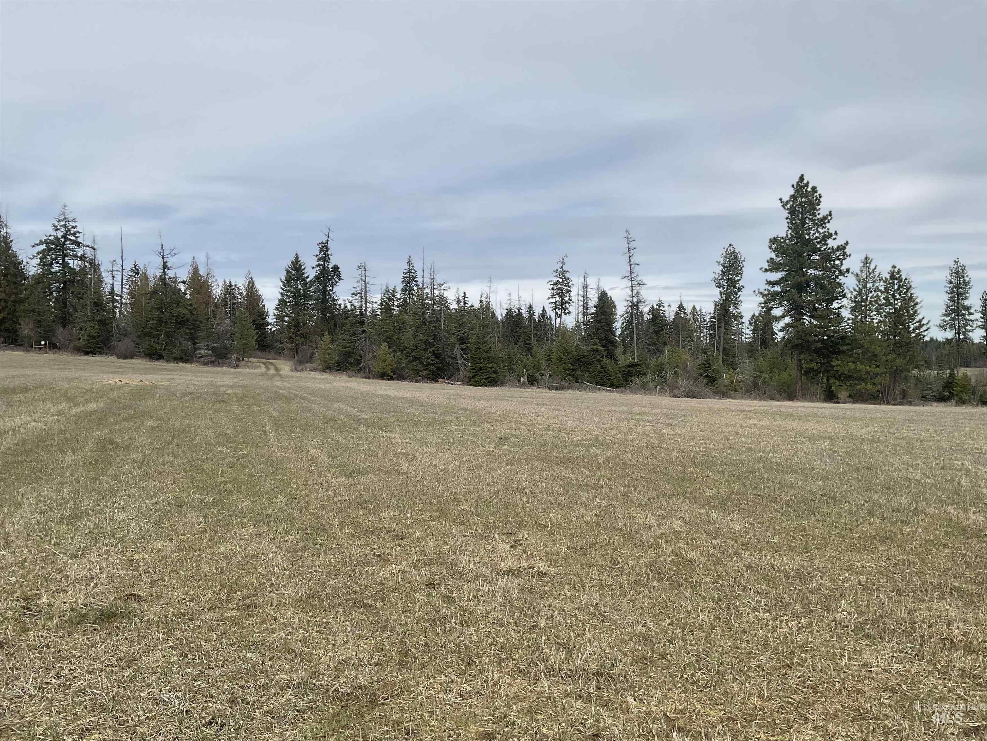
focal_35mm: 29
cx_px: 494
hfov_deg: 61.7
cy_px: 370
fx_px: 827
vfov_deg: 48.2
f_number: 1.8
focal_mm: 3
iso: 16
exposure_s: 1/2227
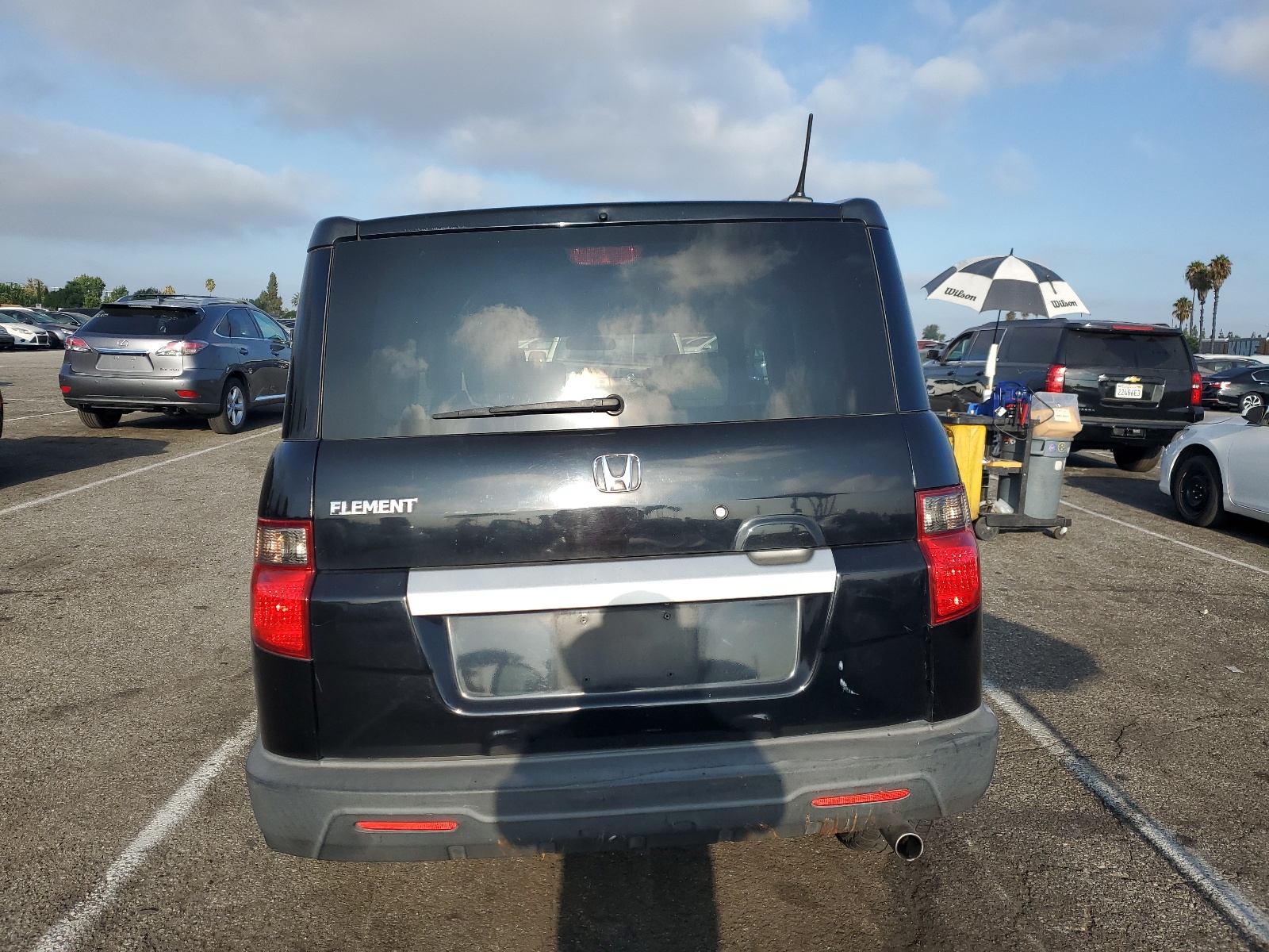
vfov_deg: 53.1
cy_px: 476
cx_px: 634
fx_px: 953
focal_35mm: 26
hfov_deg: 67.3
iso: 50
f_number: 1.5
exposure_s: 1/2500
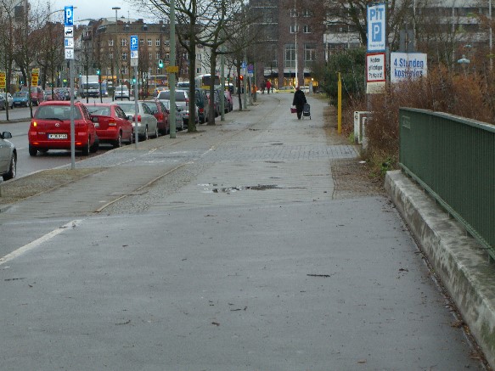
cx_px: 248
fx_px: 1630
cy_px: 186
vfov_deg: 13.0
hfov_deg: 17.3
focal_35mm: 114
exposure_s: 1/60
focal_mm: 23.7
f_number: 5.1
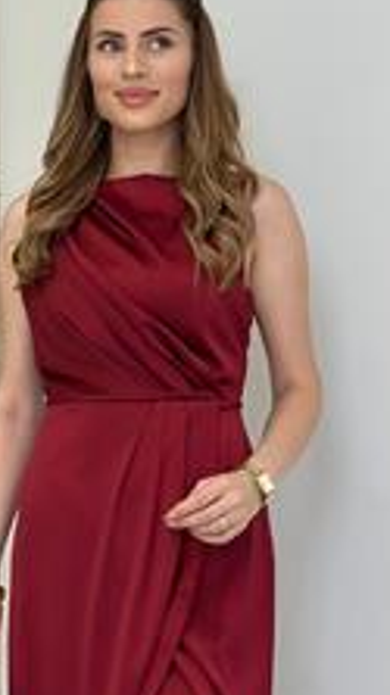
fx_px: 2304
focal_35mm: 125
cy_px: 519
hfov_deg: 9.7
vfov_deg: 17.1
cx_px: 159
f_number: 1.78
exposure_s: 1/235
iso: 80
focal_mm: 6.86
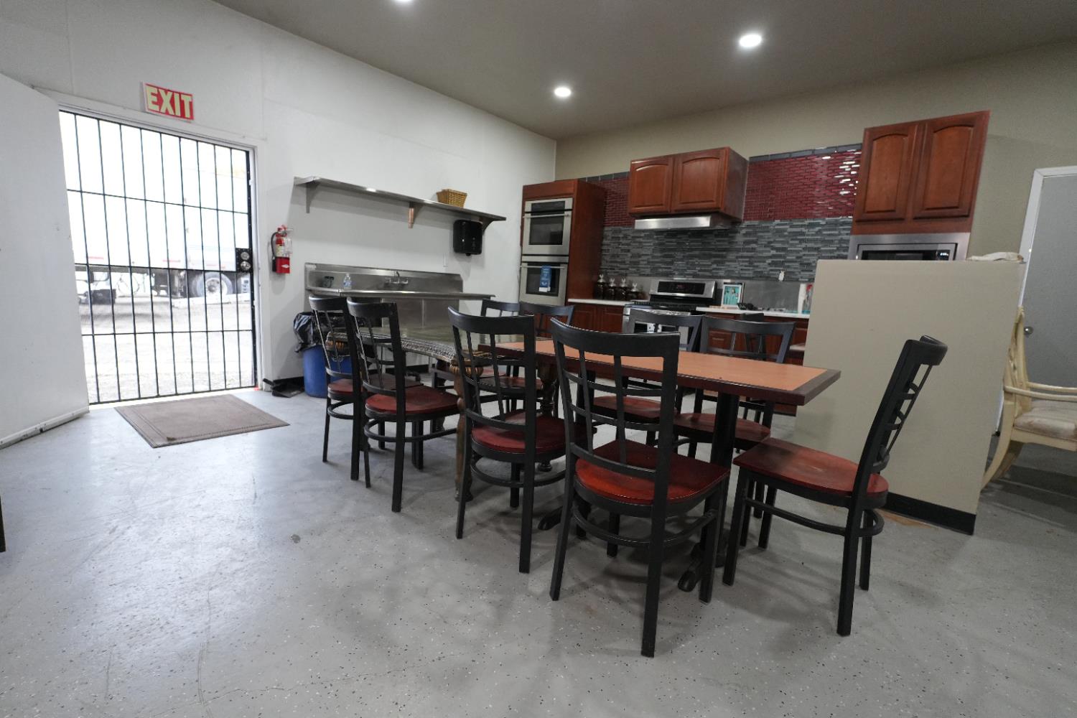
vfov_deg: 72.1
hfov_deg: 95.0
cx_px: 538
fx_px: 494
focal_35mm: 16
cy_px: 359
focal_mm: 11
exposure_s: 1/160
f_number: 2.8
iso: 1600
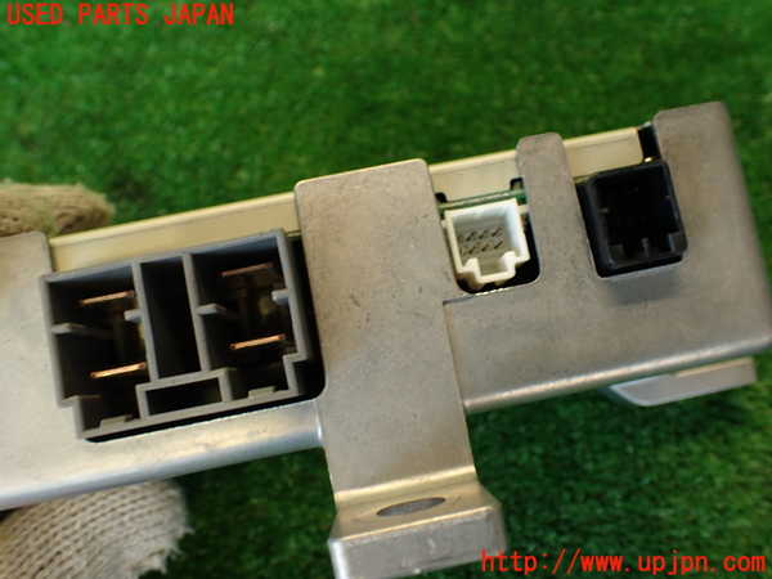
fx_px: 714
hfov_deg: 56.8
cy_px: 290
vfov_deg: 44.2
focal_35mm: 32
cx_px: 386
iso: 200
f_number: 2.4
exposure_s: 1/40
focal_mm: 5.79
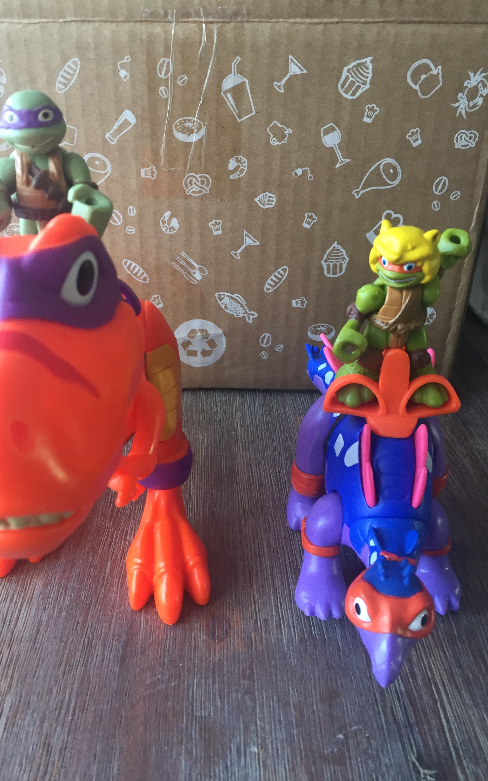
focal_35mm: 31
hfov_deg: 40.5
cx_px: 200
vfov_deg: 61.2
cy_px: 389
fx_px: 660
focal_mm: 4.15
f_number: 2.2
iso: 125
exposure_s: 1/33
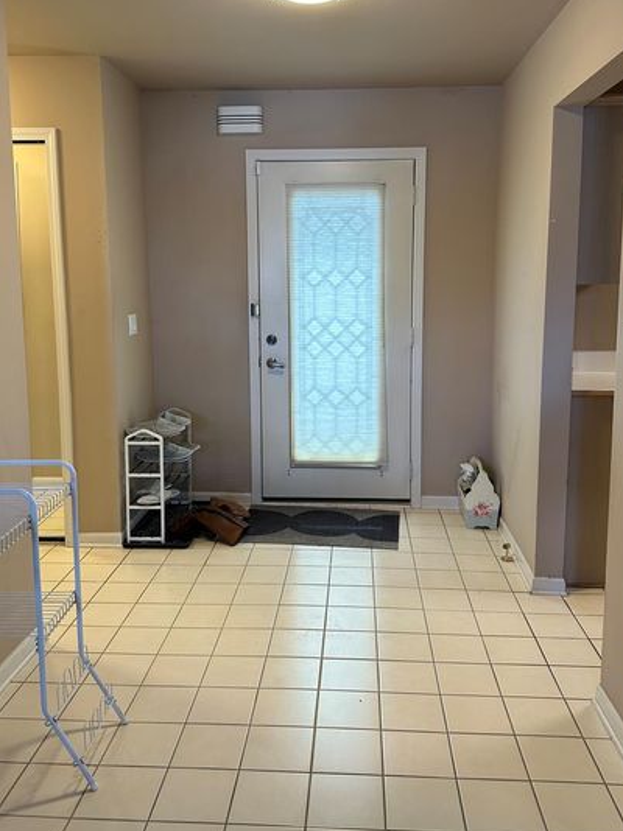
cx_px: 313
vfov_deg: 59.8
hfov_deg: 46.8
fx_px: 720
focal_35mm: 30
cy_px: 363
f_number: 1.78
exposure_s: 1/60
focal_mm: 6.86
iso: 125
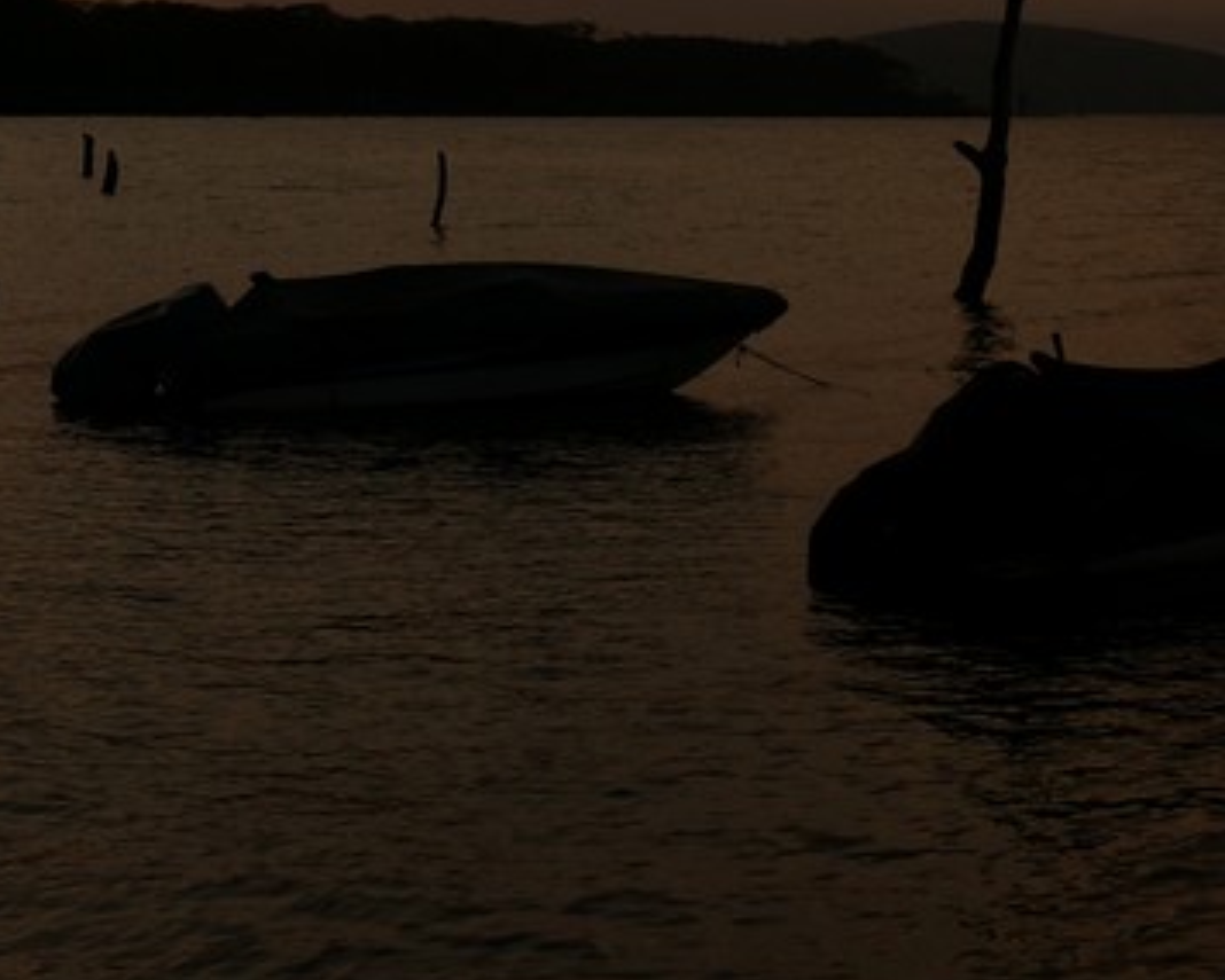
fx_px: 2756
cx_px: 602
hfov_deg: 25.1
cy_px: -134
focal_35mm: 76
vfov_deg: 19.2
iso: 200
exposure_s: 1/1000
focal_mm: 16
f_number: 9
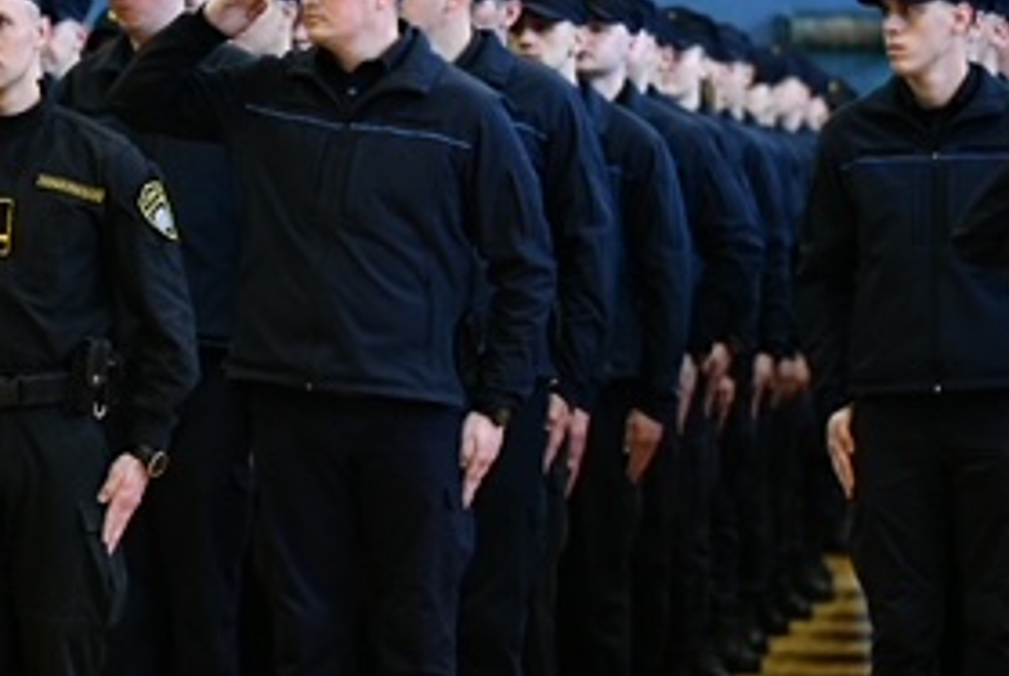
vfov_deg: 5.0
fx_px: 7720
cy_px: 296
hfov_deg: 7.5
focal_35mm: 275
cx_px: 391
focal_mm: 120
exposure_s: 1/250
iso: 2500
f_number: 2.8
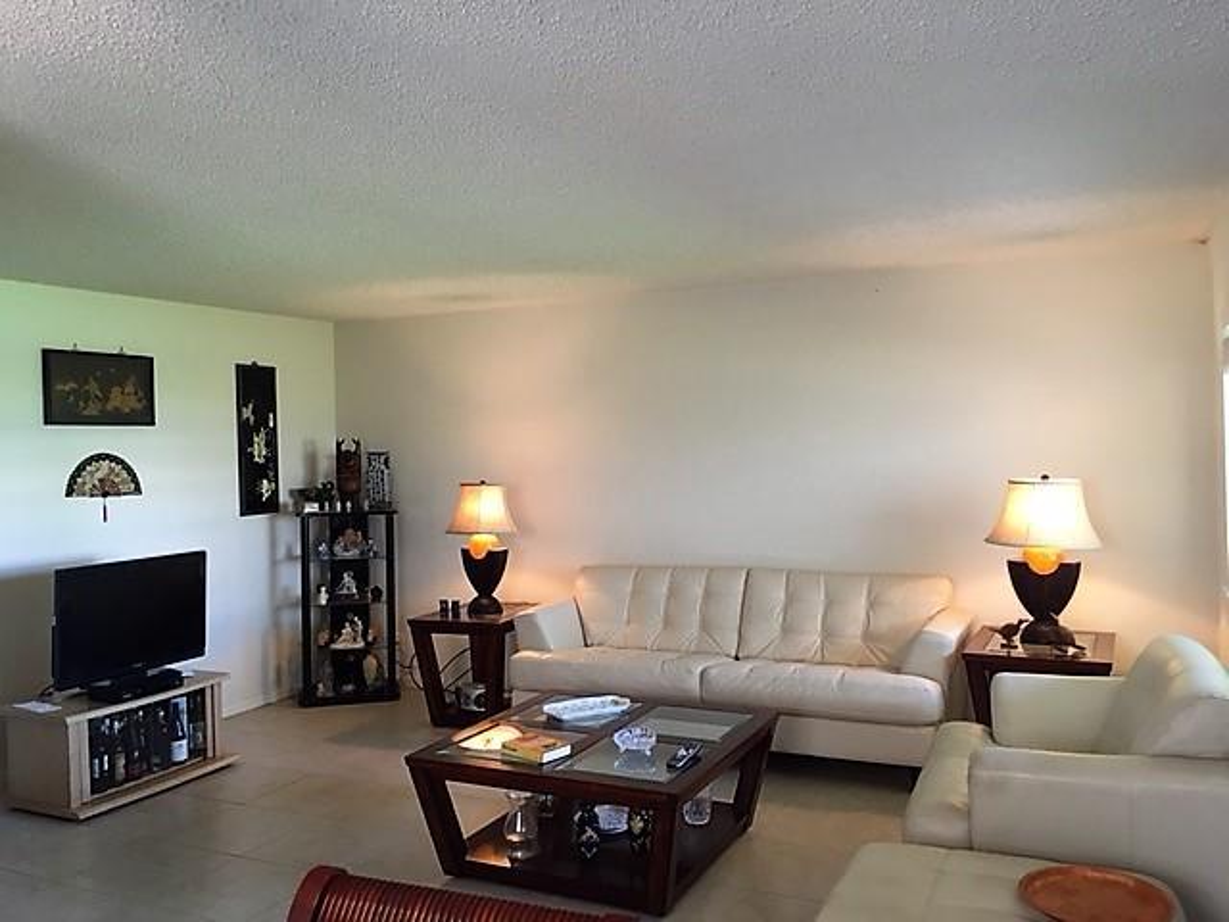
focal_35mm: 29
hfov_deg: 61.7
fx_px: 1030
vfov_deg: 48.2
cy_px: 461
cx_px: 614
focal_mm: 4.15
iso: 80
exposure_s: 1/30
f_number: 2.2
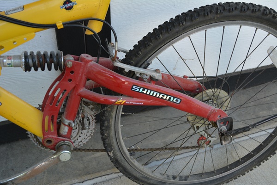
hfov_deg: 43.6
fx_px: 346
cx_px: 138
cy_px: 92
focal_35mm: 45
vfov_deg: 29.9
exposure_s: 1/125
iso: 320
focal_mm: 30
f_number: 5.6
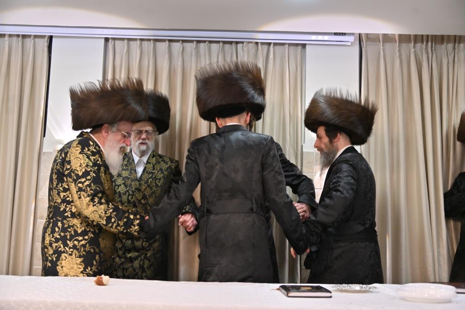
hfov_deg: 44.5
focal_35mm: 44
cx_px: 232
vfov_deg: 30.5
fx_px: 568
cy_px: 155
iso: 800
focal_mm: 44
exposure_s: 1/160
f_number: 4
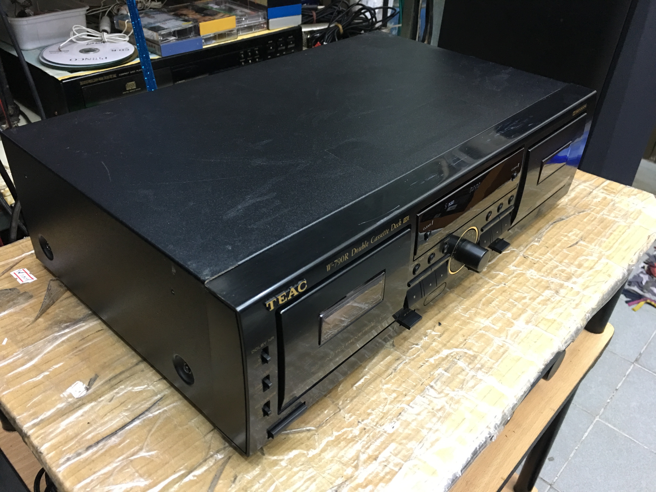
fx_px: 550
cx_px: 328
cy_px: 246
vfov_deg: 48.2
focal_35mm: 29
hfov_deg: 61.7
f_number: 2.2
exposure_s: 1/10
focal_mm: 4.15
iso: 80
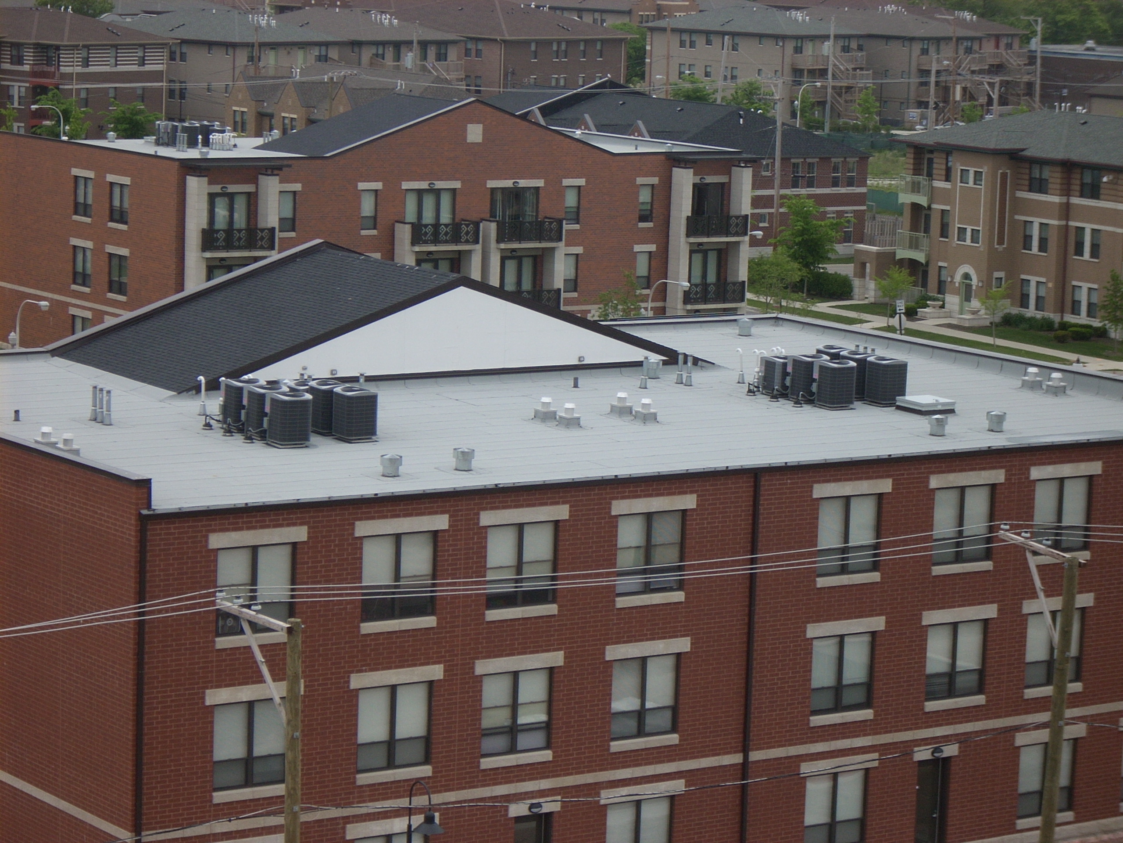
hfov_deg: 17.4
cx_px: 562
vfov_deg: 13.1
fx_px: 3666
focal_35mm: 113
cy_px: 422
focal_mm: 18.6
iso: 64
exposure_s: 1/220
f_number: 5.2
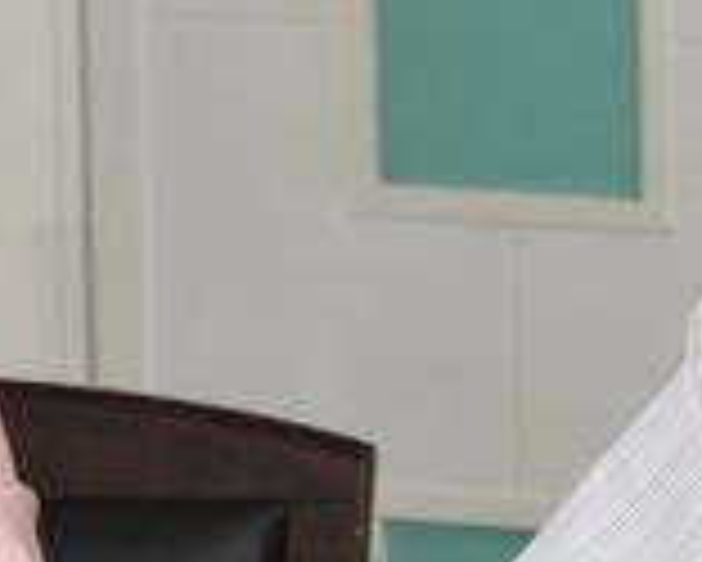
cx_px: 1166
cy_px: 423
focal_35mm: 325
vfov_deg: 4.8
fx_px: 6757
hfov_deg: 5.9
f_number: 5.6
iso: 640
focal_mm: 60
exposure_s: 1/60
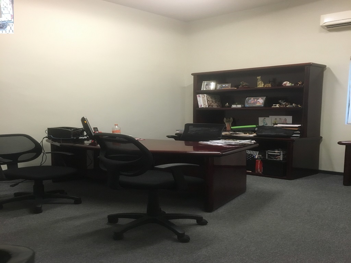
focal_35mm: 29
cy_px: 132
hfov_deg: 61.7
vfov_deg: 48.2
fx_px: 294
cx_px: 176
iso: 125
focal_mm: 4.15
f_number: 2.2
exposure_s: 1/30
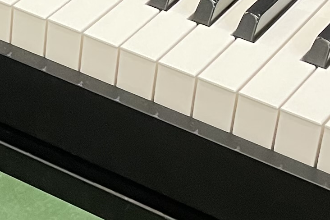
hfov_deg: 13.4
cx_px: -67
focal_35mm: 149
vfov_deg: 9.1
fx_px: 1366
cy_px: -14
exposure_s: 1/50
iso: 200
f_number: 1.6
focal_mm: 4.2
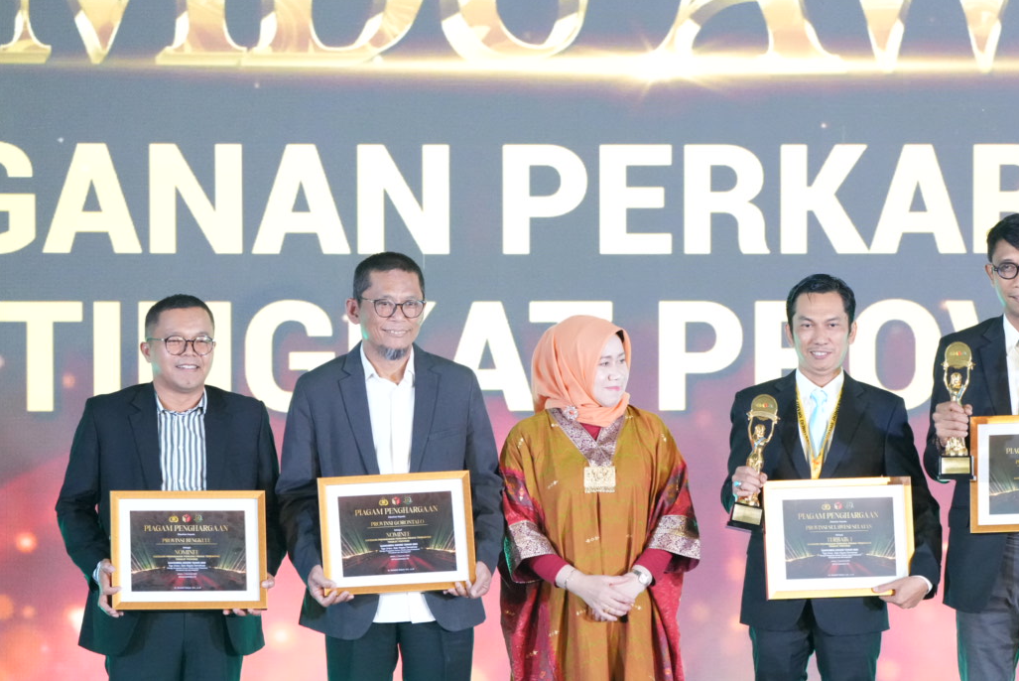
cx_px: 720
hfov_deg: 8.7
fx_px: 6684
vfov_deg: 5.8
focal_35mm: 236
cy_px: 451
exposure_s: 1/160
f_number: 5.6
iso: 8000
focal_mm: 150
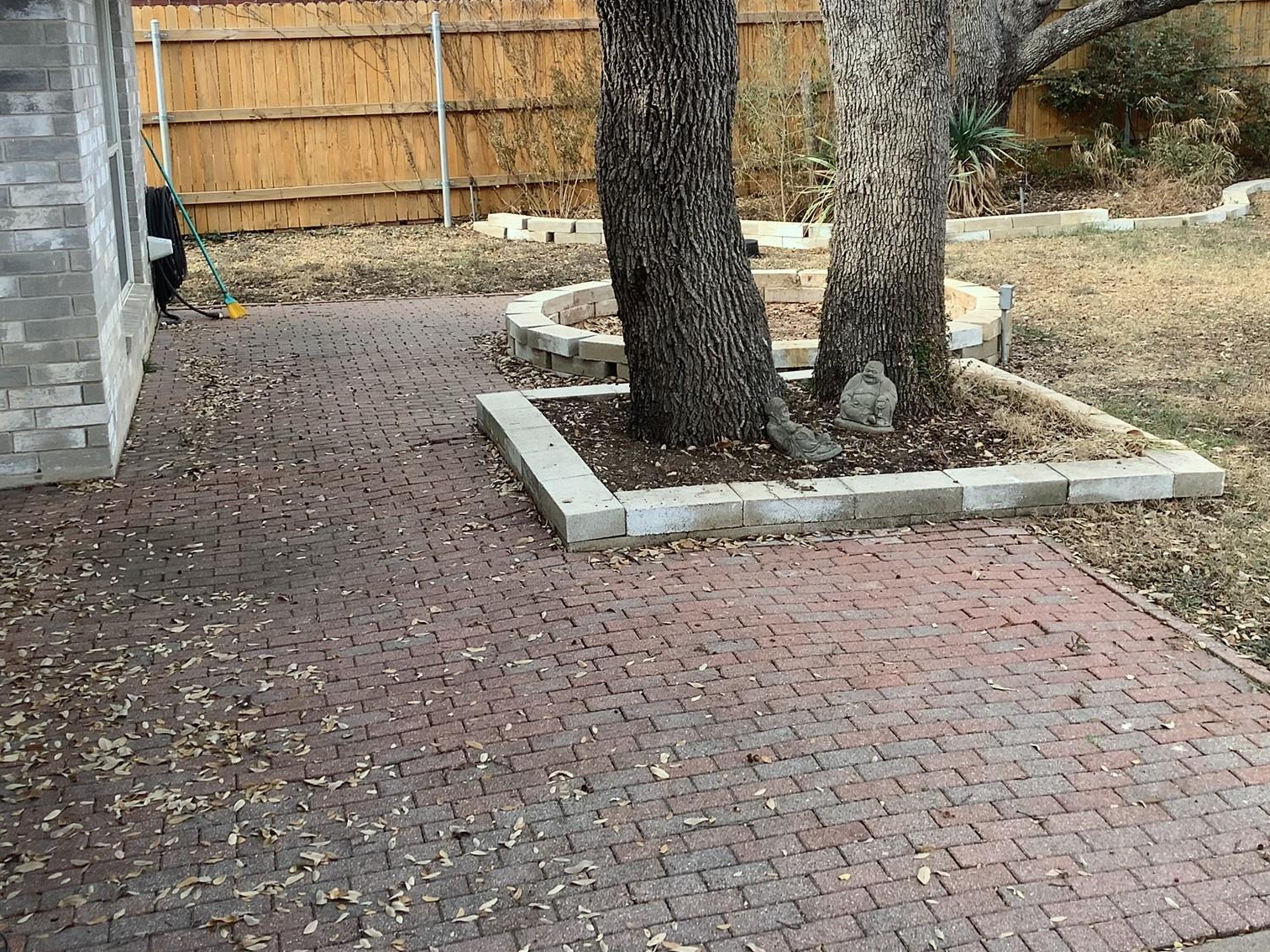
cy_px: 350
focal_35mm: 42
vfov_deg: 34.2
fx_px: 1541
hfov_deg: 44.7
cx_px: 715
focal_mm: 3.3
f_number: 2.4
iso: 32
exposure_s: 1/120
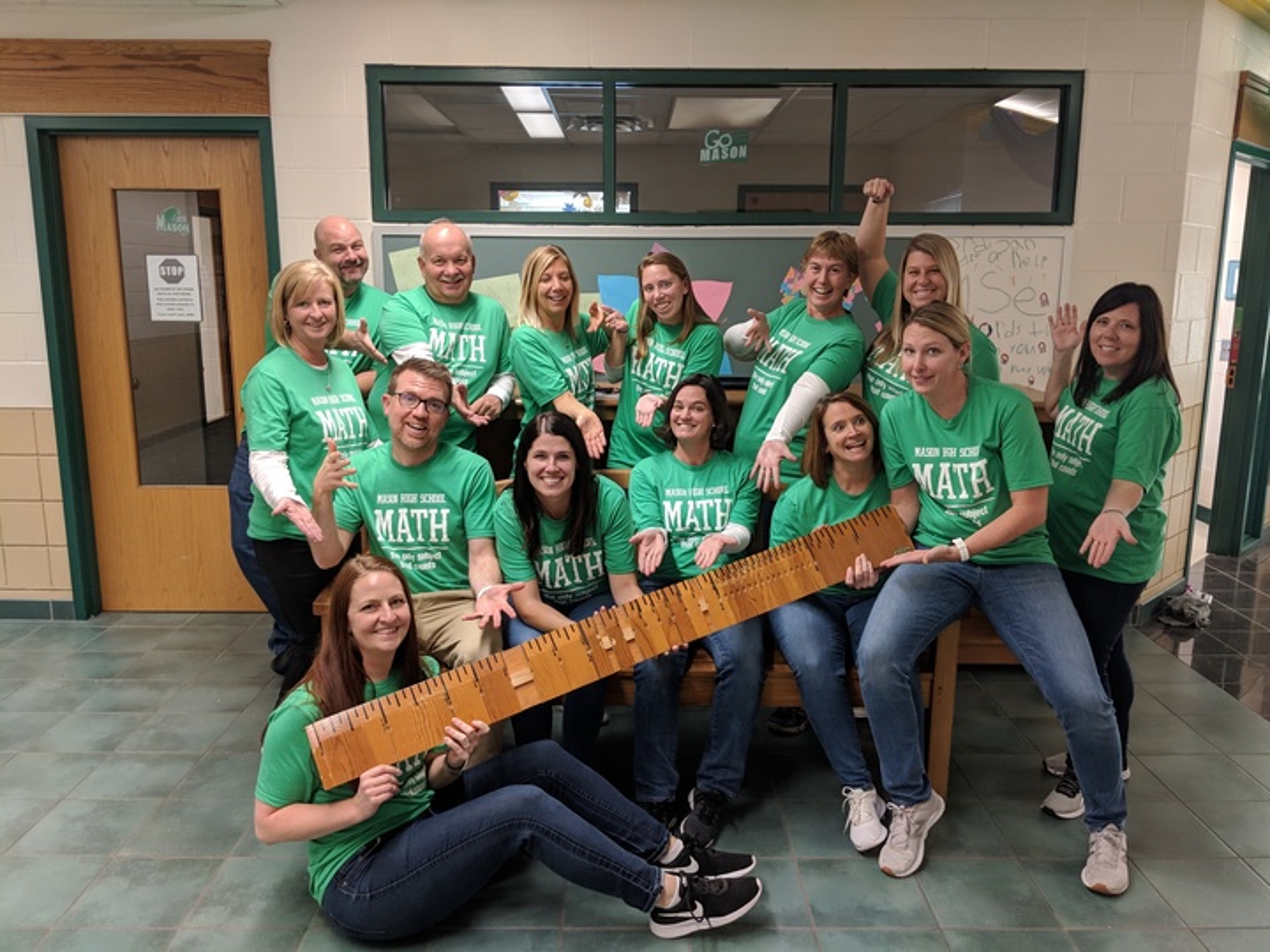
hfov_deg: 65.3
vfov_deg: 51.4
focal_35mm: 27
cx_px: 635
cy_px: 476
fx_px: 991
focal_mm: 4.44
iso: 175
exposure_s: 1/120
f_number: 1.8
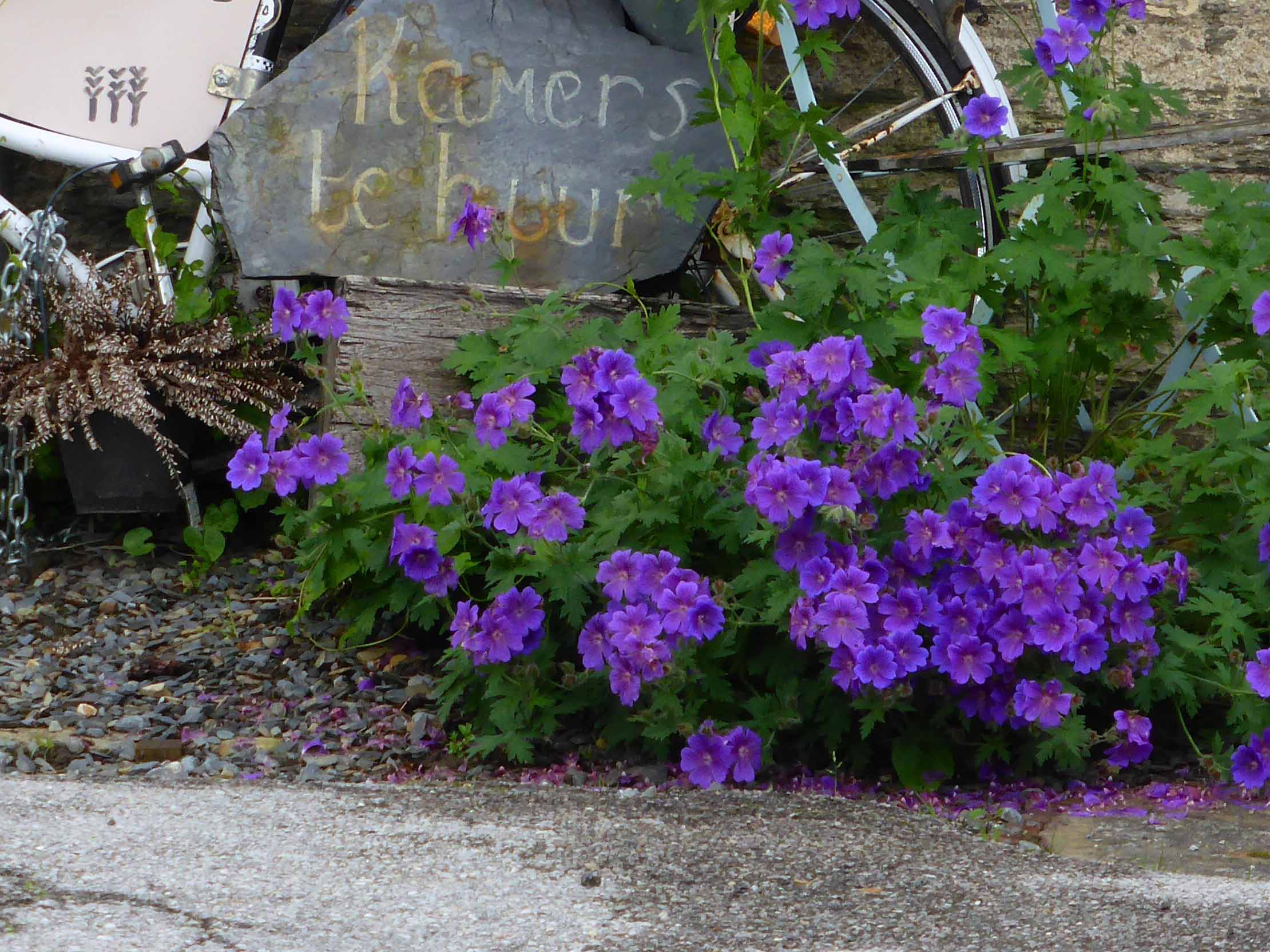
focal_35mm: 269
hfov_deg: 7.4
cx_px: 627
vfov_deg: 5.5
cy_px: 136
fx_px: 9869
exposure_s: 1/125
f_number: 5.4
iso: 100
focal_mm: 21.8
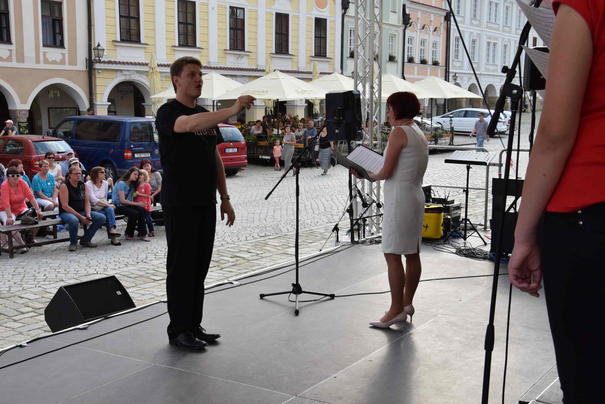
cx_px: 302
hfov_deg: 41.1
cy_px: 202
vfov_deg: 28.1
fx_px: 807
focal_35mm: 48
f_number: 10
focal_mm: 32
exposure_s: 1/200
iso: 400
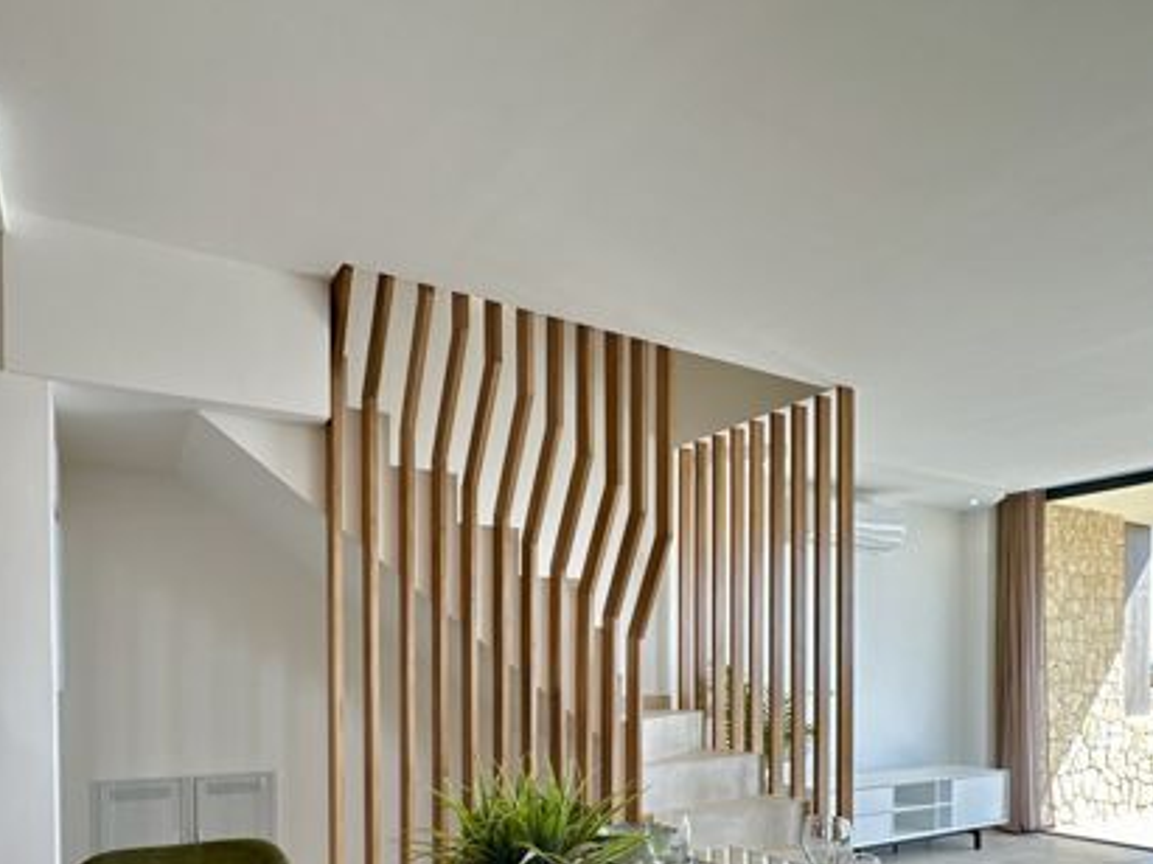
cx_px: 520
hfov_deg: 71.4
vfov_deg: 53.2
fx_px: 799
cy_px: 687
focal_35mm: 24
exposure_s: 1/100
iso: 32
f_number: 2.2
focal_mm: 2.22
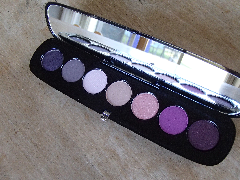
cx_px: 120
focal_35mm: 37
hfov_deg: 50.1
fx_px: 257
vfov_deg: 38.7
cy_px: 90
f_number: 4.7
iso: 800
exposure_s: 1/60
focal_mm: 6.64
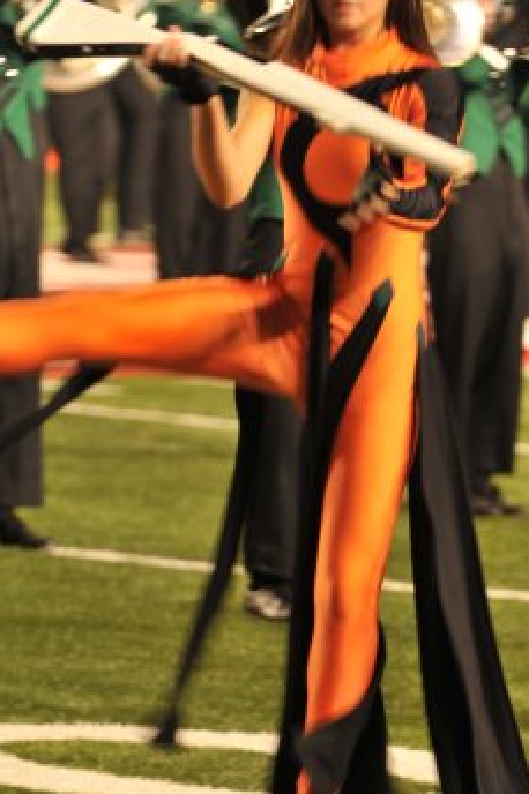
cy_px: 418
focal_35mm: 340
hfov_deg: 4.0
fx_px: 7501
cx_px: 385
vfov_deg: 6.1
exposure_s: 1/60
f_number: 2.8
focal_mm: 130
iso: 320
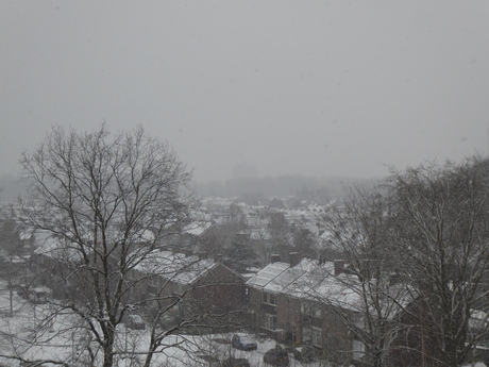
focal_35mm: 79
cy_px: 184
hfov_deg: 24.7
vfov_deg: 18.7
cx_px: 244
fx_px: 1116
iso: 160
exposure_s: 1/250
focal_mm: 13.2
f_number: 4.6
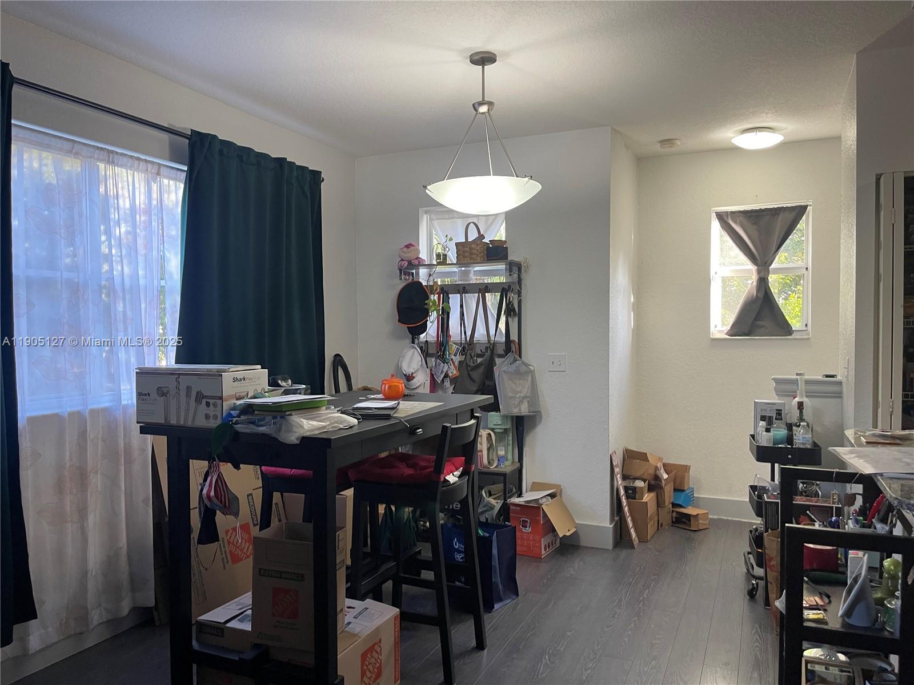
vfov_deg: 54.9
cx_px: 457
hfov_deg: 69.4
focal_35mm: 25
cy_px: 342
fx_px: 660
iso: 125
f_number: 1.6
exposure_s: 1/78
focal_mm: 5.1
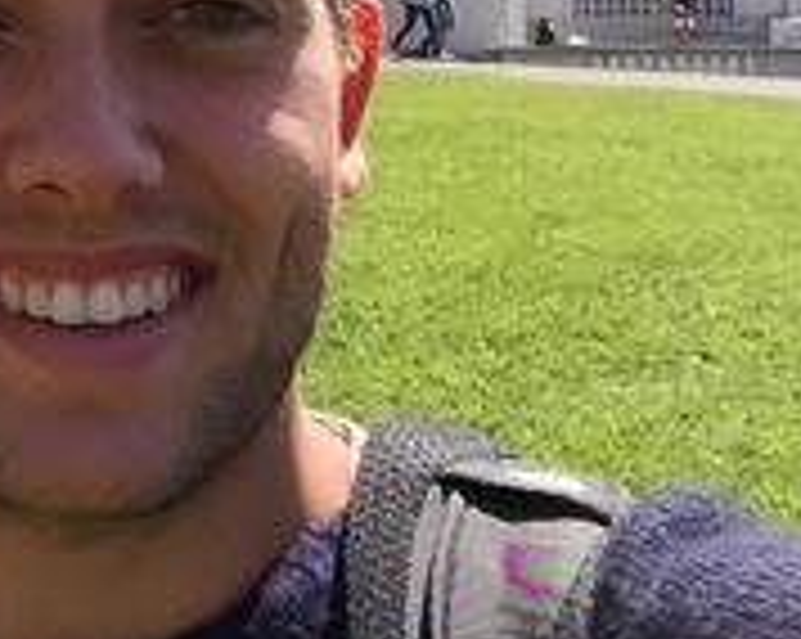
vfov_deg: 17.3
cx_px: -220
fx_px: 2013
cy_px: -115
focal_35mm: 85
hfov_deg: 20.7
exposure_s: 1/786
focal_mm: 2.65
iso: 32
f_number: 2.2
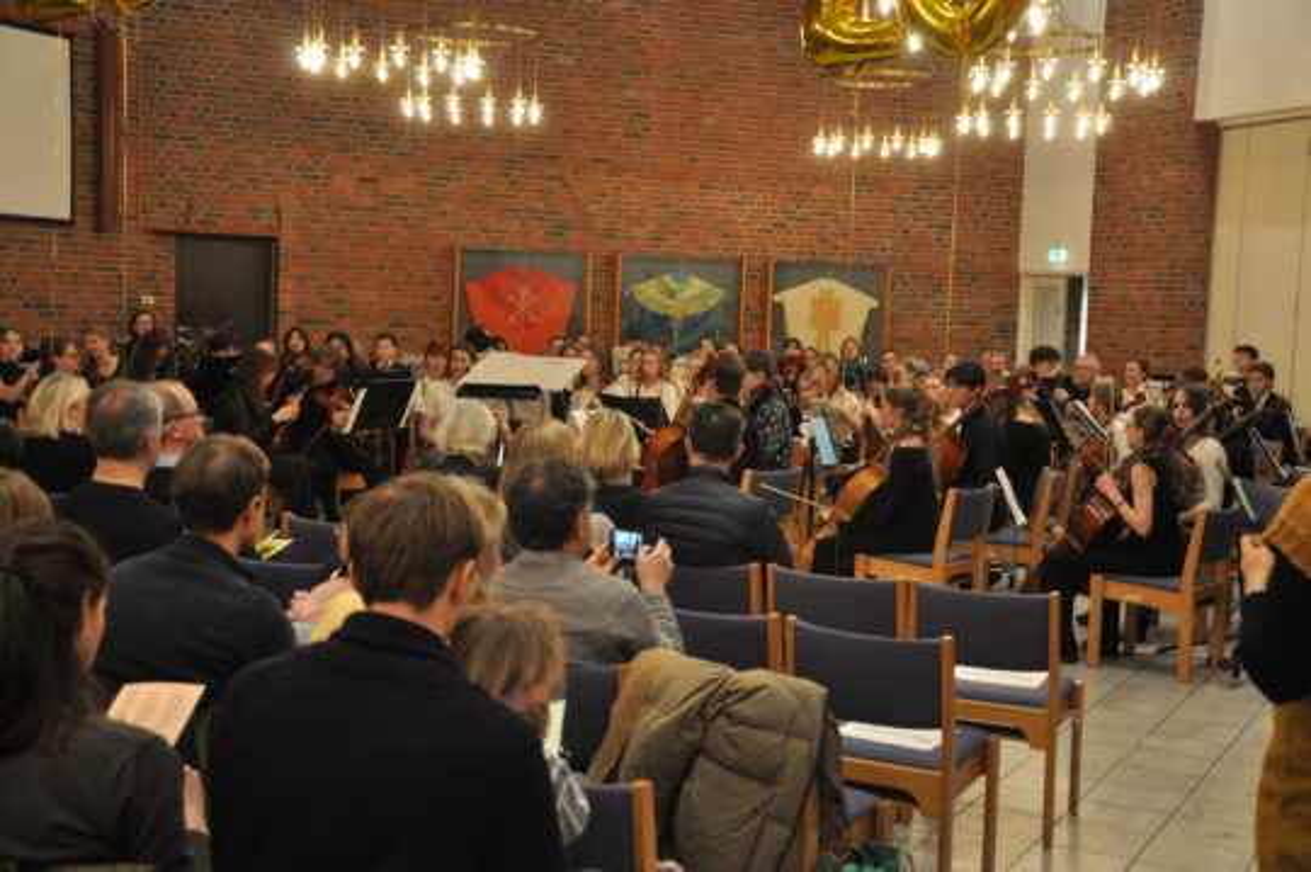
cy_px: 436
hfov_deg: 37.9
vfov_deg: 25.7
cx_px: 656
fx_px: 1910
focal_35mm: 52
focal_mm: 35
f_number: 4.5
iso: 560
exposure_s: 1/15
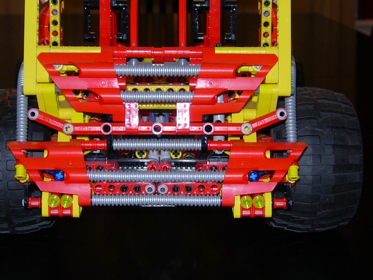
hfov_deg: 24.1
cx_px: 183
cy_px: 127
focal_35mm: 81
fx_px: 873
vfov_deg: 18.2
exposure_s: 1/64
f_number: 3.2
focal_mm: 10.6
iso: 79
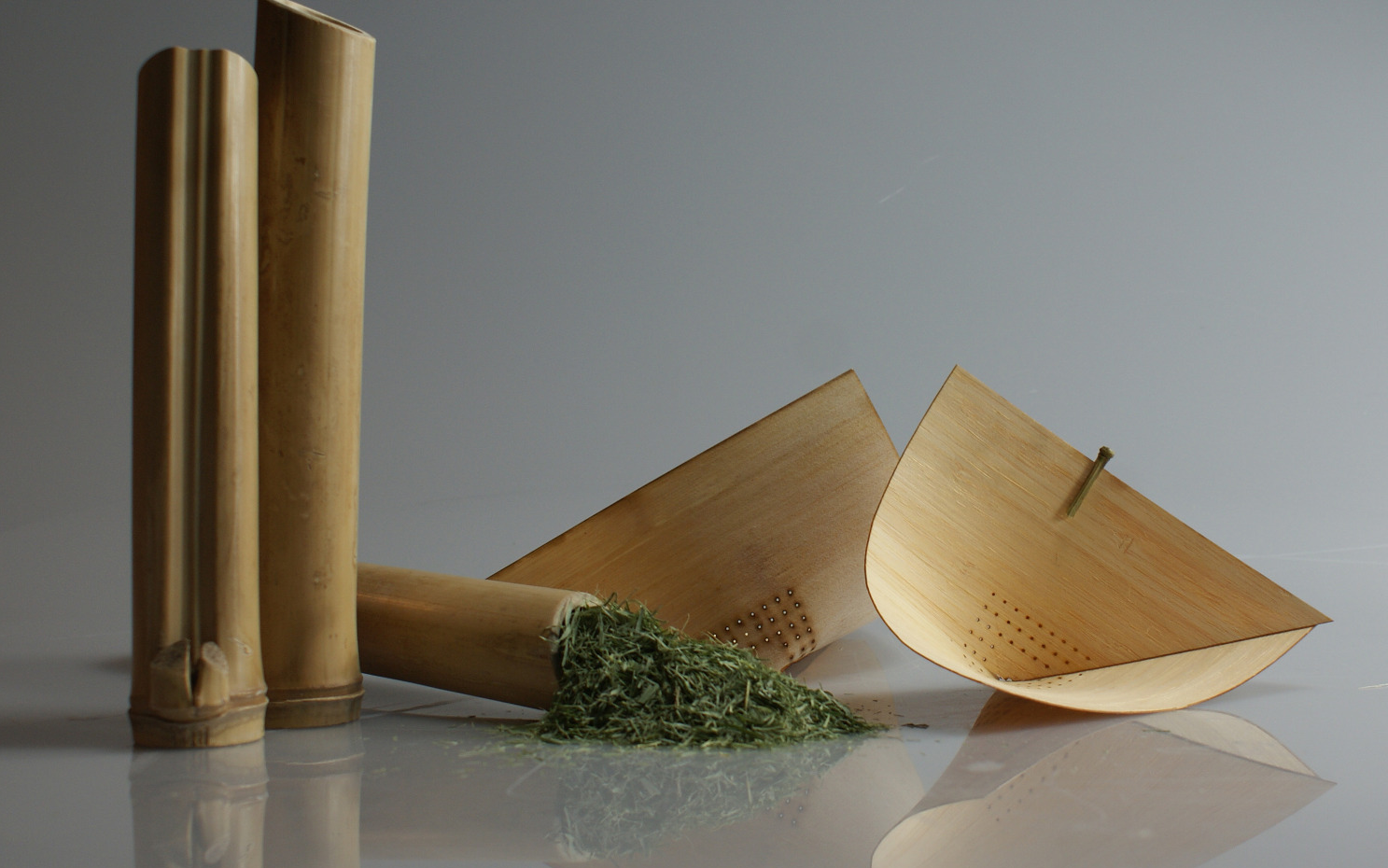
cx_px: 888
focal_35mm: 59
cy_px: 303
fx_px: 2232
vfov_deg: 21.9
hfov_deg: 34.3
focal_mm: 28
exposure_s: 1/60
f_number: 5.6
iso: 100
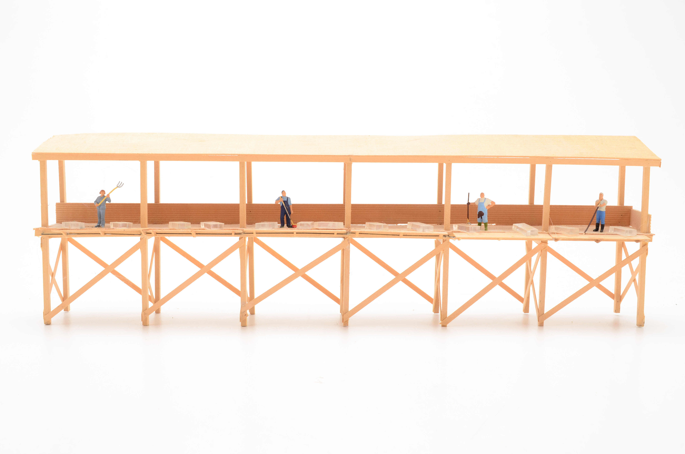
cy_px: 227
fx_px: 826
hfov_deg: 45.0
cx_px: 342
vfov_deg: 30.7
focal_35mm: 44
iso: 100
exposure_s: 1/160
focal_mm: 29
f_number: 18
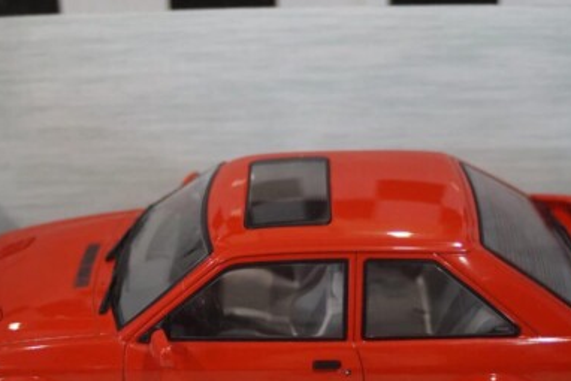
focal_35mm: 66
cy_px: 261
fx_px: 1047
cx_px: 250
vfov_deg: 20.5
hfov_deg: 30.5
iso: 2500
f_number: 3.5
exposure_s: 1/160
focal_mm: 28
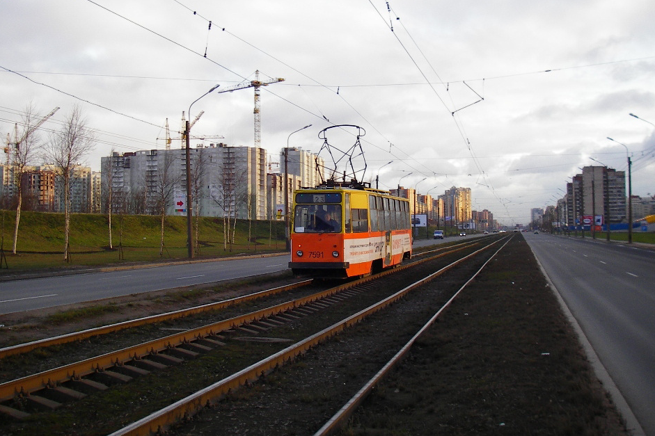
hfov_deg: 45.4
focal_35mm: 43
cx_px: 304
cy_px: 204
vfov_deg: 31.2
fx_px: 782
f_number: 3.3
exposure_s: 1/80
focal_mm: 6.3
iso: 50
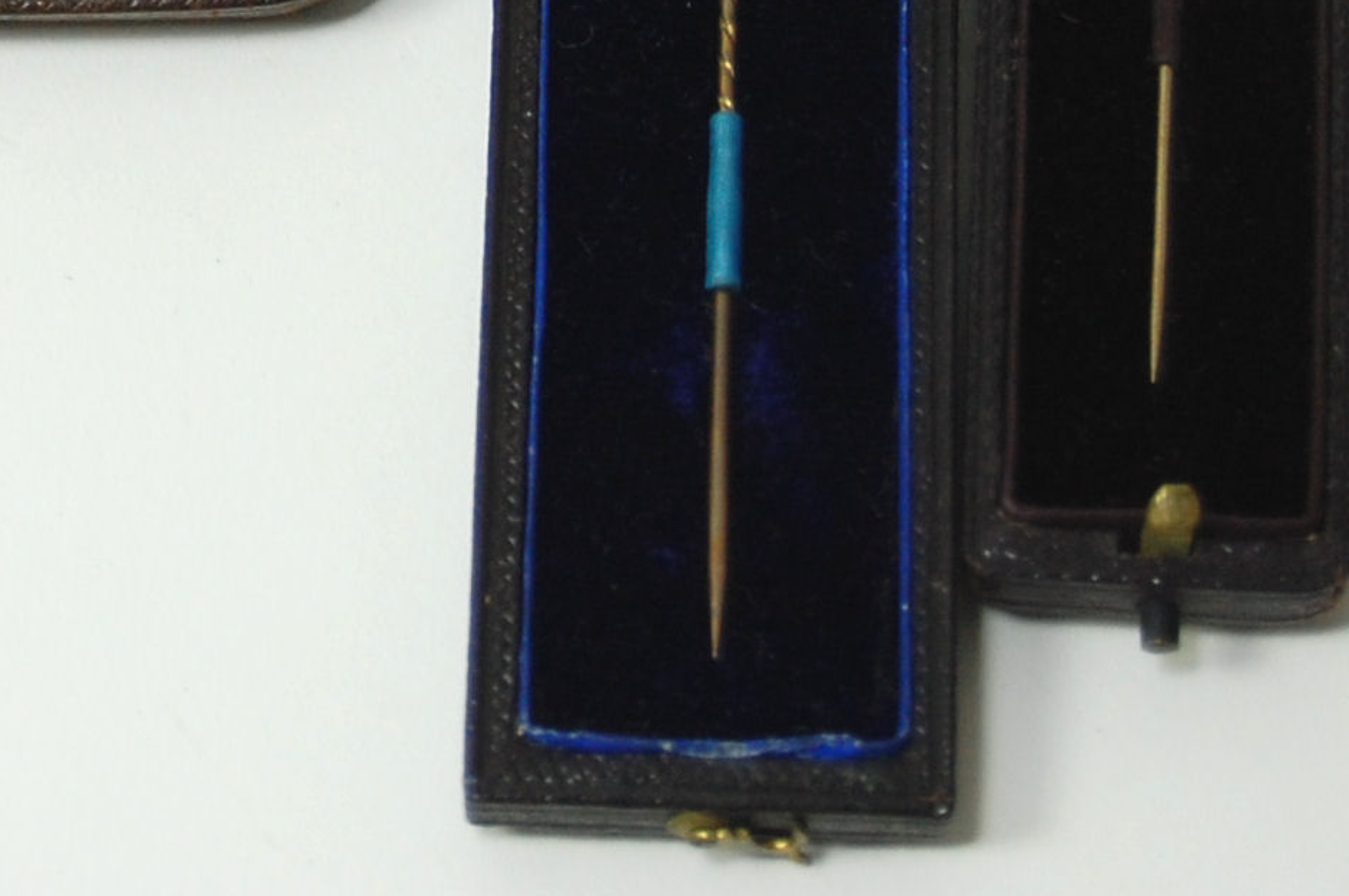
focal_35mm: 216
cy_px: -521
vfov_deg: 6.3
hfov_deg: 9.4
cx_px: -209
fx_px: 8070
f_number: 5.3
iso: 400
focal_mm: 45
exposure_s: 1/100
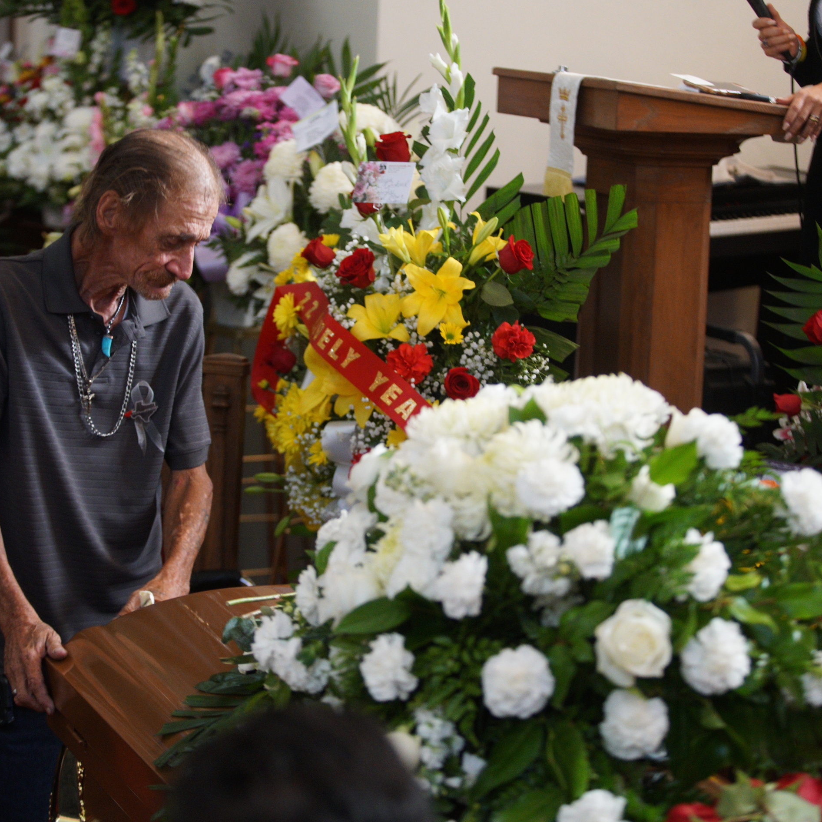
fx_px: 2418
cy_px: 410
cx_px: 354
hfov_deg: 19.3
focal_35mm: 90
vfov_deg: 19.3
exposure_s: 1/160
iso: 4000
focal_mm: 70
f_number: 2.8
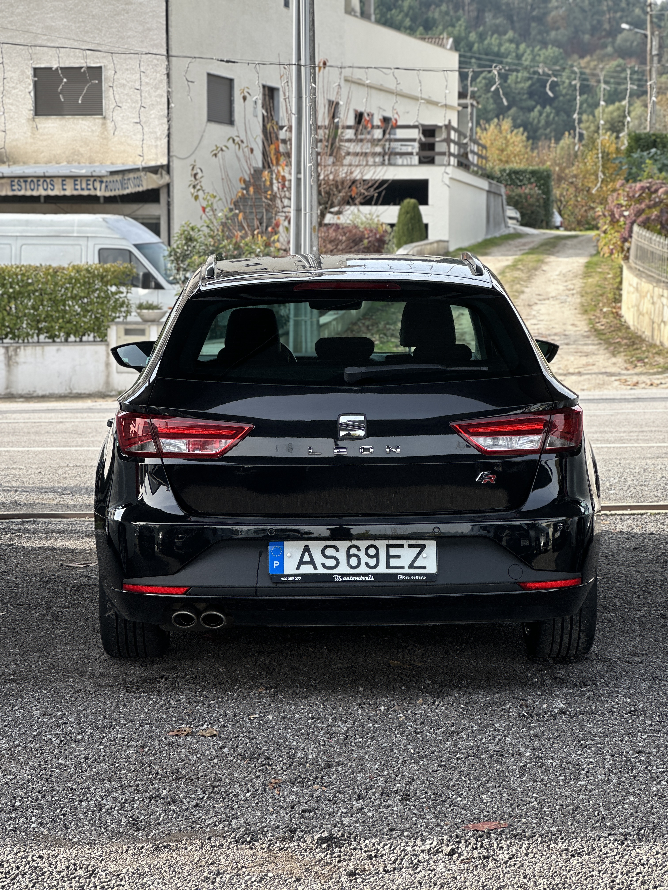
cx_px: 334
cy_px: 445
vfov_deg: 25.3
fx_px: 1981
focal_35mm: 77
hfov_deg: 19.1
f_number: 2.8
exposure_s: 1/148
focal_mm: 9
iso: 20
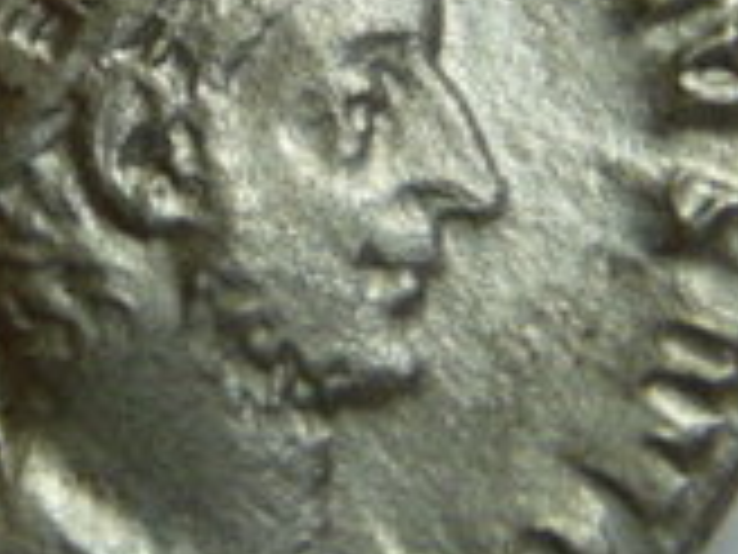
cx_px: 117
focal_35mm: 122
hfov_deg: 16.0
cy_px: 207
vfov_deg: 12.1
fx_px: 2601
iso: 125
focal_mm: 5
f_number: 3.4
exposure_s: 1/30
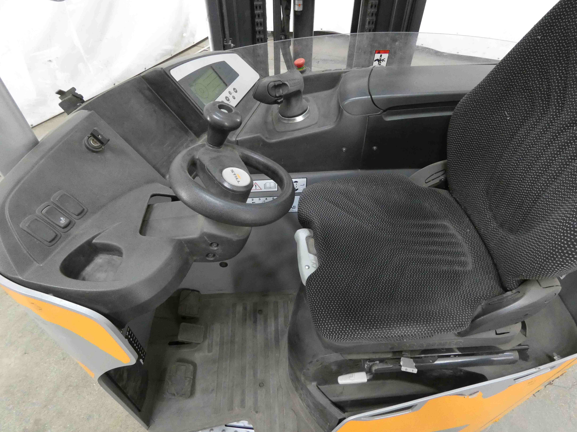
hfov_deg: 81.7
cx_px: 288
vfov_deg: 66.0
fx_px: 333
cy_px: 216
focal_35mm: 20
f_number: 2.8
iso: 1000
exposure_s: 1/60
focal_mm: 3.6
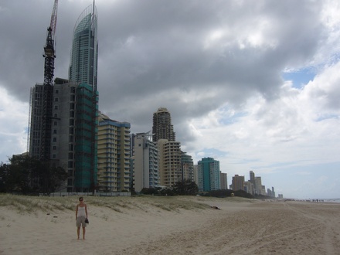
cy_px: 128
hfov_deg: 52.6
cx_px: 170
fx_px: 344
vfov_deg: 40.7
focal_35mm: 35
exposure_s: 1/640
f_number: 5.6
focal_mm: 5.8
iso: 80
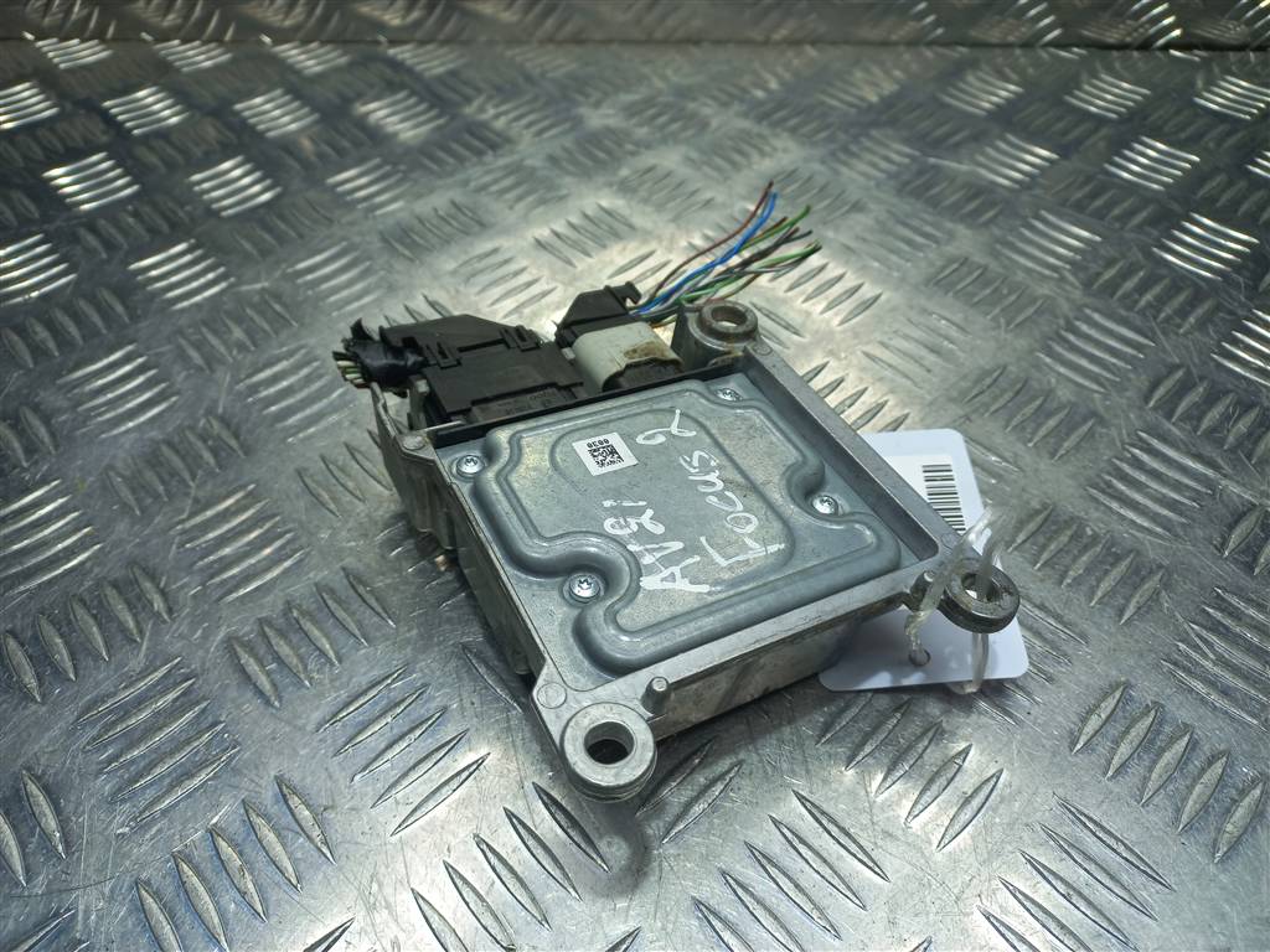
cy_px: 476
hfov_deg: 69.4
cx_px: 635
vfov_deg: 54.9
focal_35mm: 25
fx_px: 917
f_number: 1.8
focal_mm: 4.6
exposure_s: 1/100
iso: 40
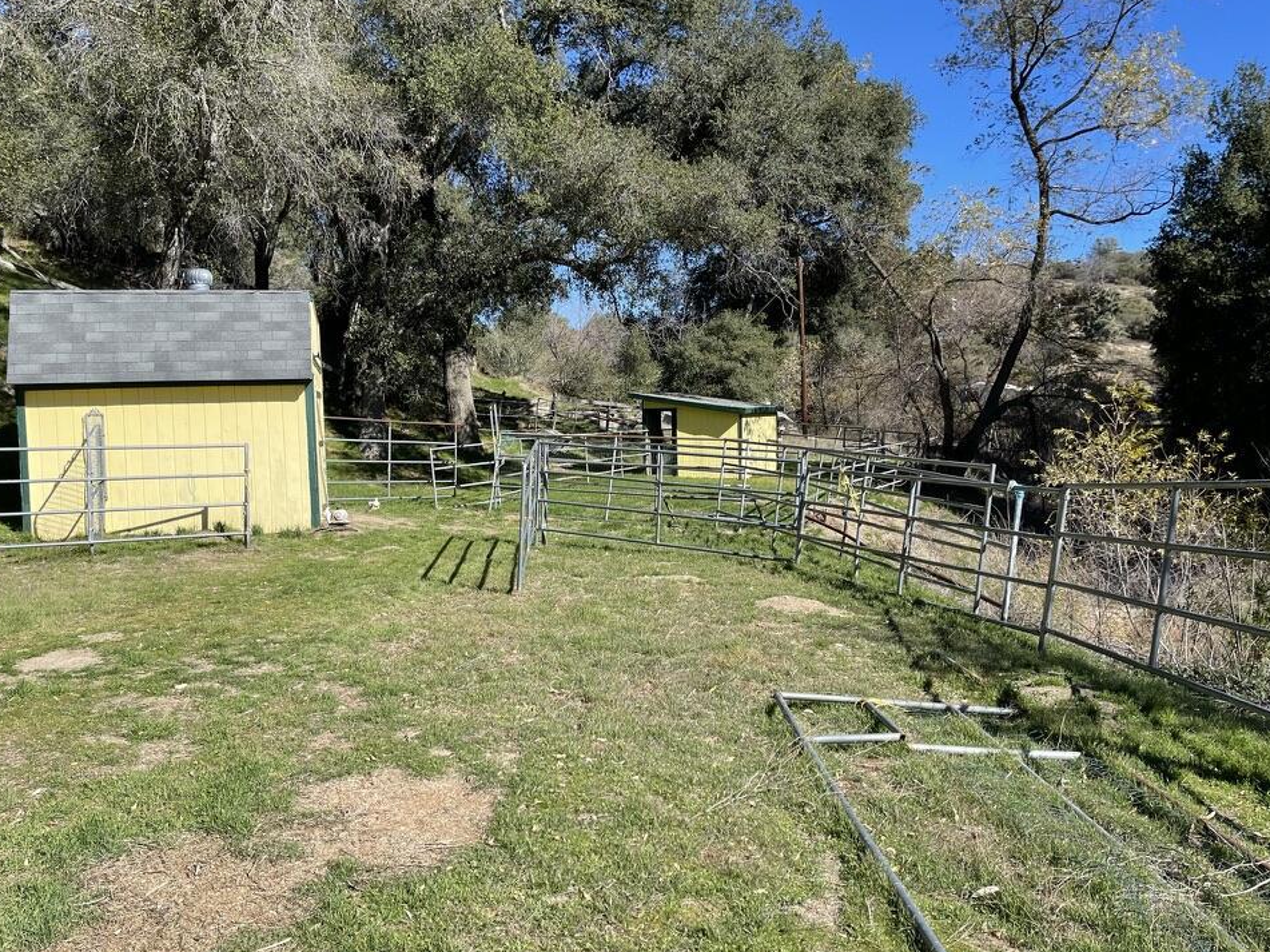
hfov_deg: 63.4
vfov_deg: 49.7
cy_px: 458
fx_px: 1027
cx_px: 604
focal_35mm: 28
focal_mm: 5.1
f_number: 1.6
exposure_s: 1/2288
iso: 32
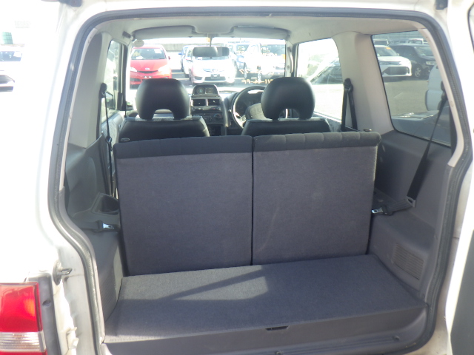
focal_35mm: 28
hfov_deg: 63.4
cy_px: 178
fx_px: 383
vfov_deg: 49.7
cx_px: 237
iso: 125
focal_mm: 5
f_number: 3.5
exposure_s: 1/100
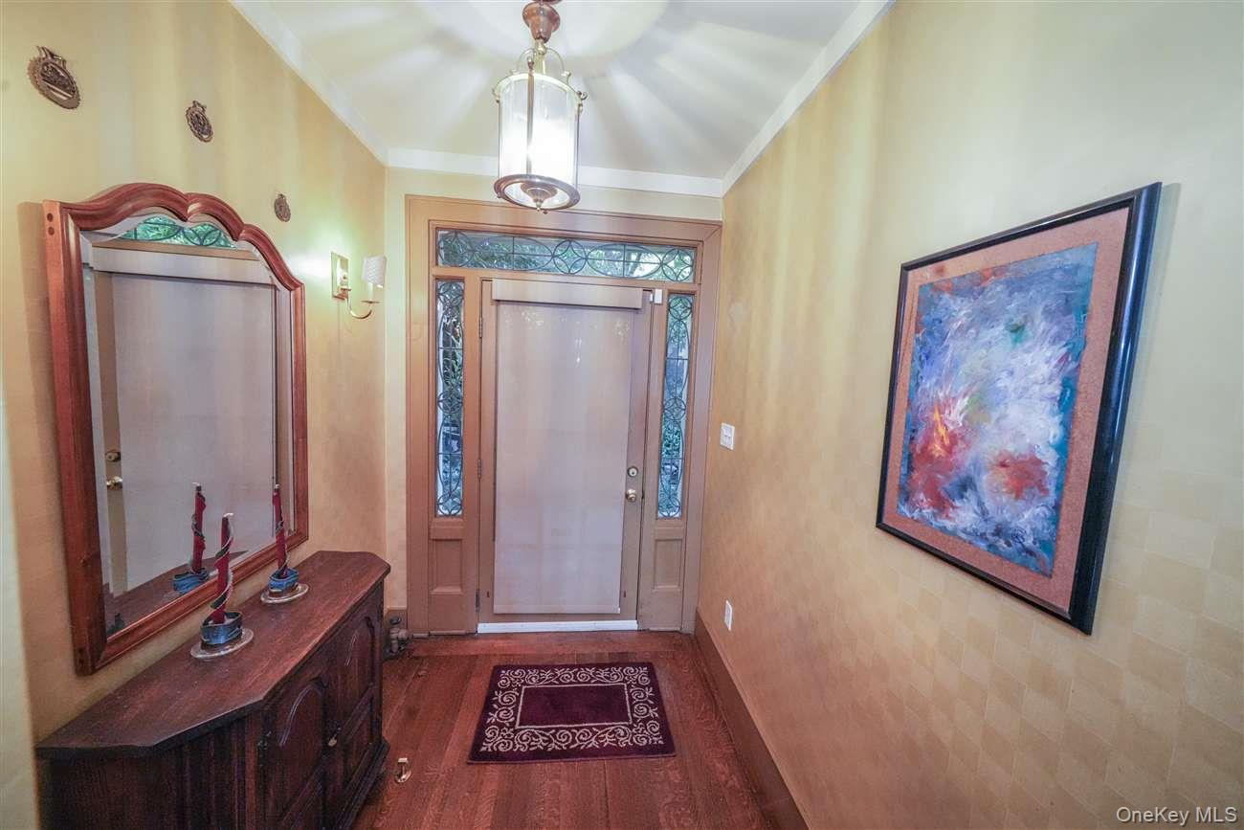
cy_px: 415
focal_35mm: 12
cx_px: 622
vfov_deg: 90.0
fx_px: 415
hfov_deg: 112.6
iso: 8000
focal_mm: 12
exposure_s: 1/60
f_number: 7.1
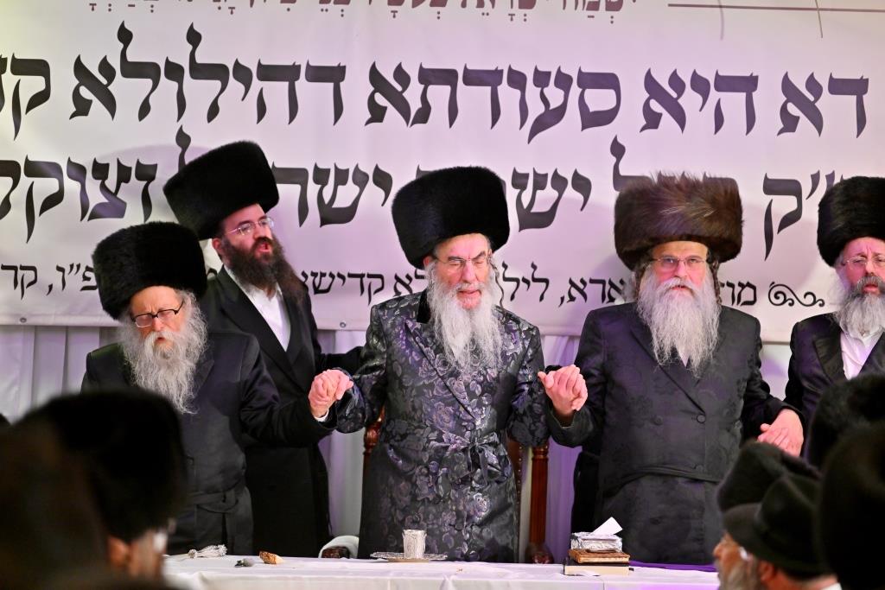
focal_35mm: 200
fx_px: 4917
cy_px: 295
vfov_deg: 6.9
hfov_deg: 10.3
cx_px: 442
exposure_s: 1/160
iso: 800
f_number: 2.8
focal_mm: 200
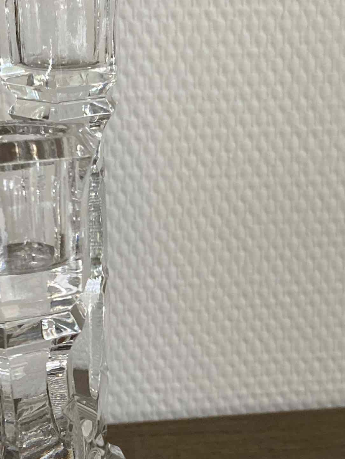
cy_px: 313
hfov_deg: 18.8
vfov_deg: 24.9
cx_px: 237
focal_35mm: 78
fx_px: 1036
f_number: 1.8
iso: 80
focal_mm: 3.99
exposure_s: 1/60
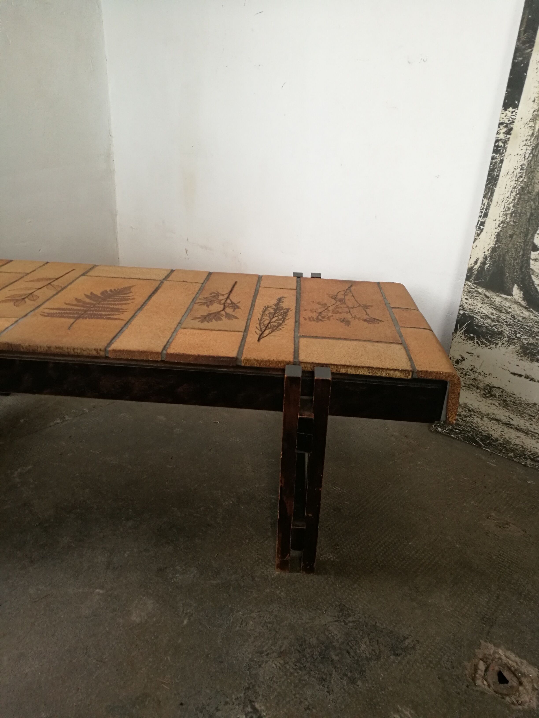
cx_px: 270
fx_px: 561
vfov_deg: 65.3
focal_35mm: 27
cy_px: 359
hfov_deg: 51.4
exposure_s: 1/33.3
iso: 160
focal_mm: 4.5
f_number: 2.2
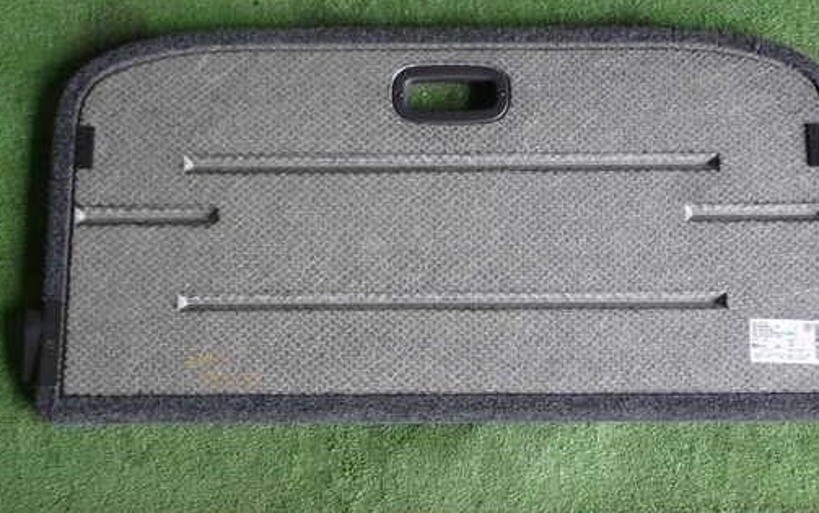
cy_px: 270
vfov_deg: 26.9
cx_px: 438
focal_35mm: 48
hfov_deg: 41.8
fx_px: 1072
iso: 200
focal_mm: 6.83
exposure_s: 1/40
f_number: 2.7
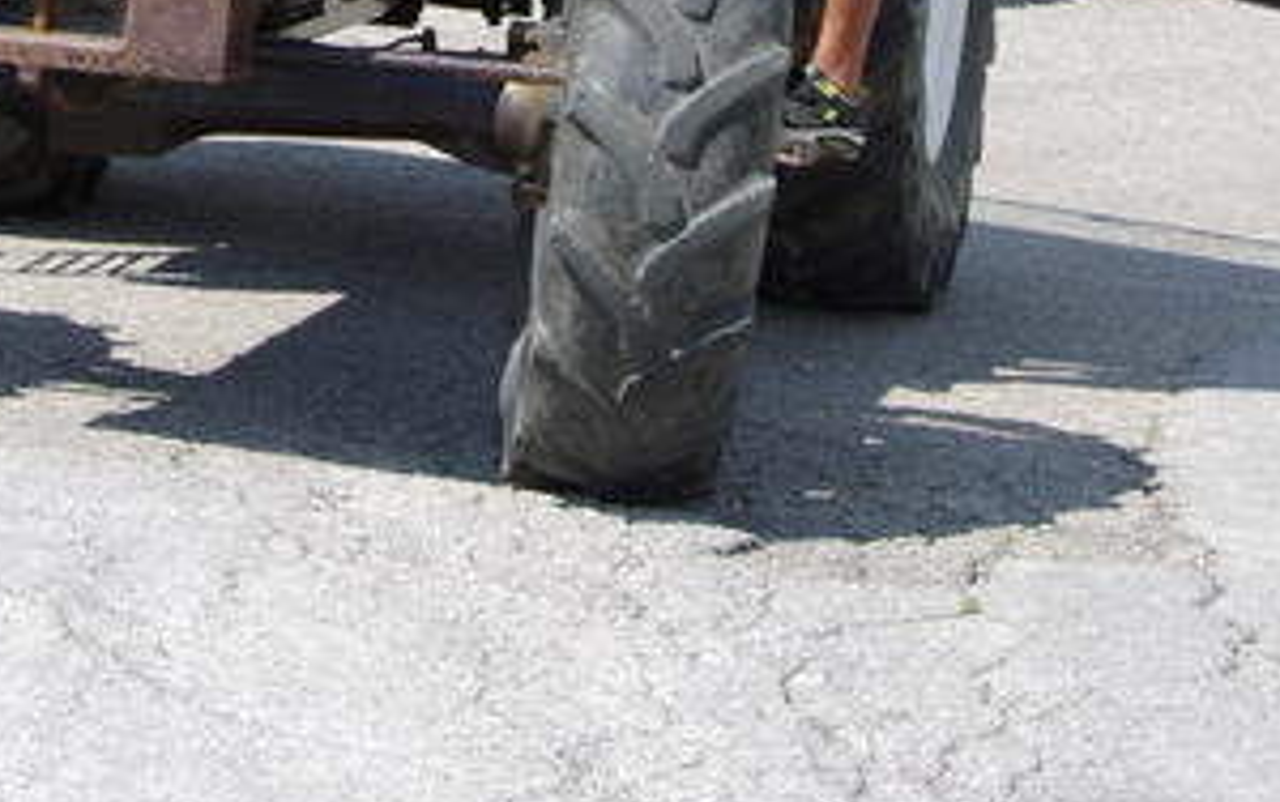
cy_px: -508
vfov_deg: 7.9
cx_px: 316
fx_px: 5690
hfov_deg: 12.8
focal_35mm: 163
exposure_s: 1/320
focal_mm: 43
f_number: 11
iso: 500
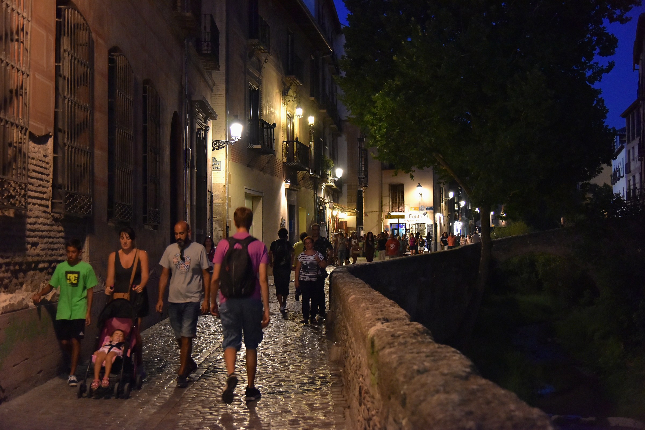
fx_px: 860
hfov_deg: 41.1
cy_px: 215
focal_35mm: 48
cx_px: 322
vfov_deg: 28.1
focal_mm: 48
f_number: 4
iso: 2500
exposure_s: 1/30
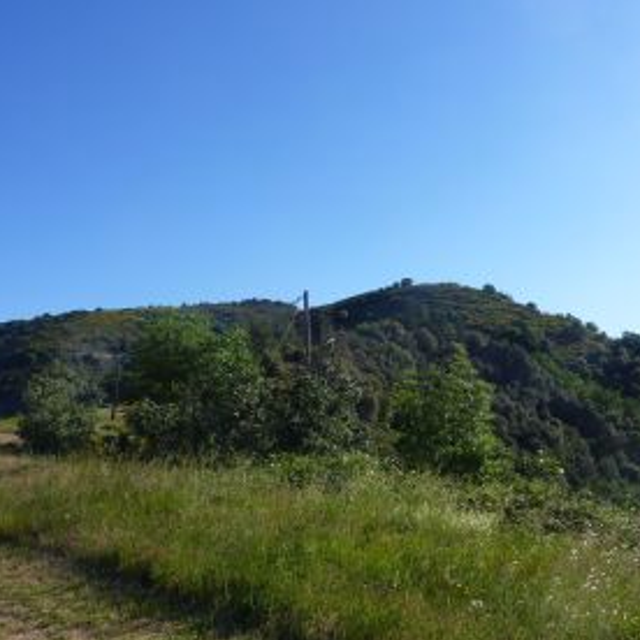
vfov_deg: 51.1
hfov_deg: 50.3
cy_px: 339
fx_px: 669
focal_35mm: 32
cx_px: 420
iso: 80
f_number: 4.5
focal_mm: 4.1
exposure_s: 1/500
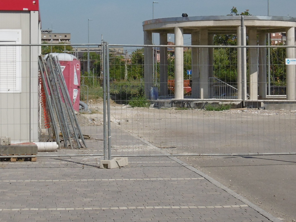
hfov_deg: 19.8
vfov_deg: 14.9
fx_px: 847
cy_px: 76
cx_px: 148
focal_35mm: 99
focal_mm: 9.2
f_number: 10.1
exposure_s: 1/250
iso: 100
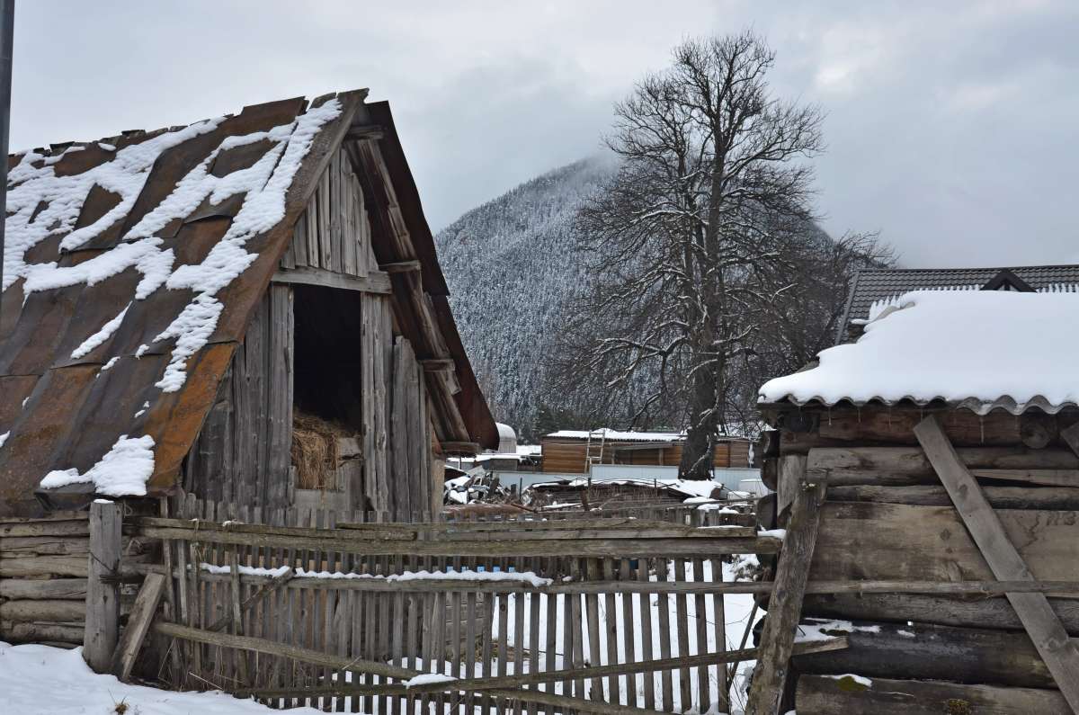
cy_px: 358
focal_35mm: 39
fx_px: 1167
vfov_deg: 34.1
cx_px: 540
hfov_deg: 49.6
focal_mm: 26
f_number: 8
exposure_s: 1/200
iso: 100
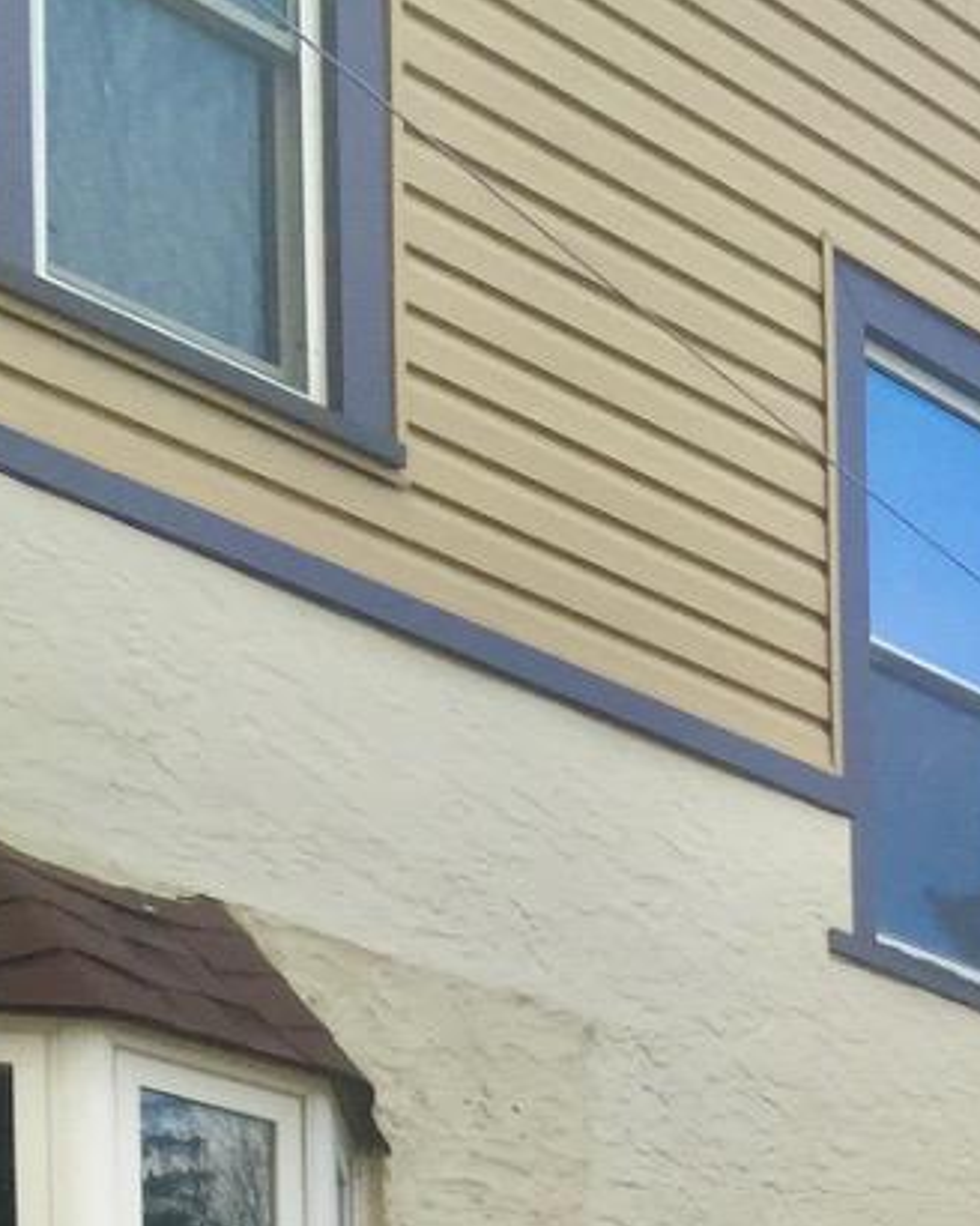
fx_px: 3843
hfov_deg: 13.4
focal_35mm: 106
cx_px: 1634
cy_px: 2291
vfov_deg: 15.3
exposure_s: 1/476
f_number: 2.2
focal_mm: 4.15
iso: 32
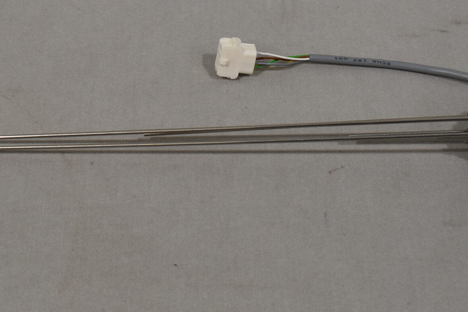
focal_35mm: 89
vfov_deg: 15.3
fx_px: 1158
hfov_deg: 22.8
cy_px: 98
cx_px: 232
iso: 320
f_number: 5.6
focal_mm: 27
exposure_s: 1/125
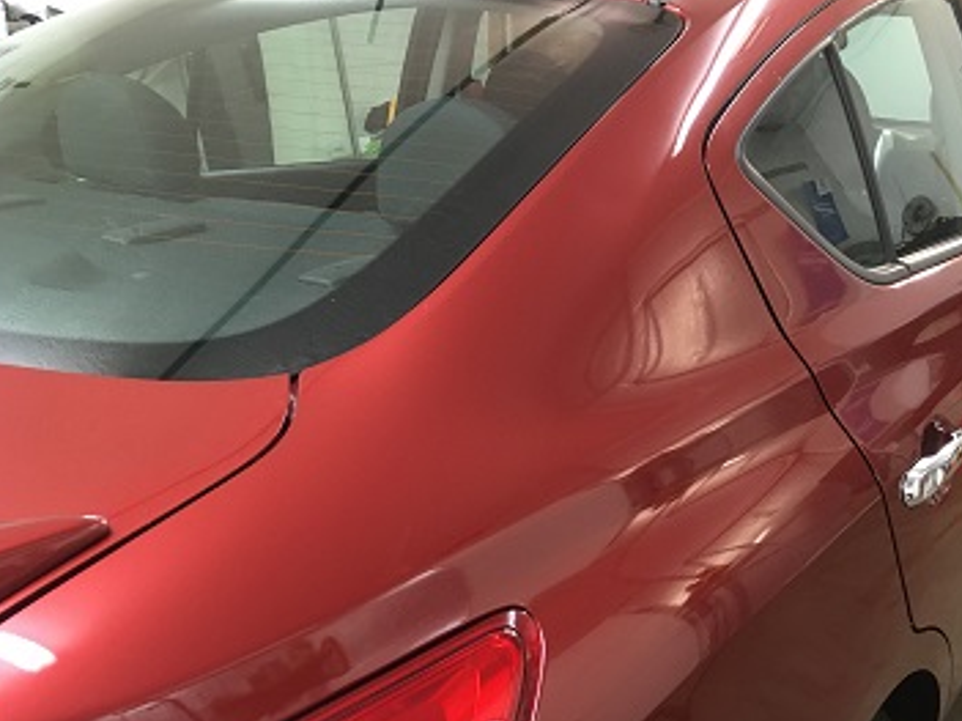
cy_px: 385
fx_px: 1056
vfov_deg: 37.7
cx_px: 600
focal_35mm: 38
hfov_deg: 48.5
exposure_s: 1/30
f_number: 2.2
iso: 160
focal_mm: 4.15
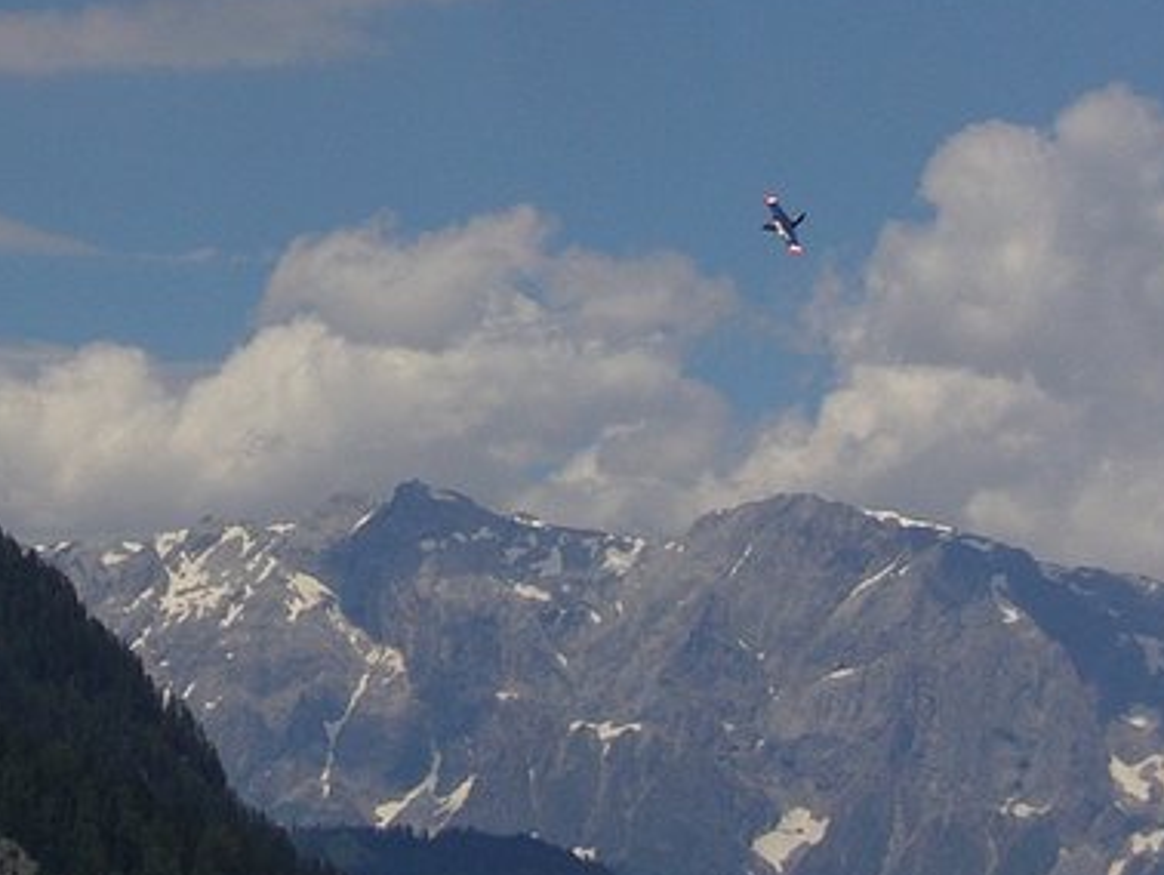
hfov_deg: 8.9
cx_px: -25
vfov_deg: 6.7
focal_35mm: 222
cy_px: -3
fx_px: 7470
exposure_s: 1/400
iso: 80
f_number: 10
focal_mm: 17.4
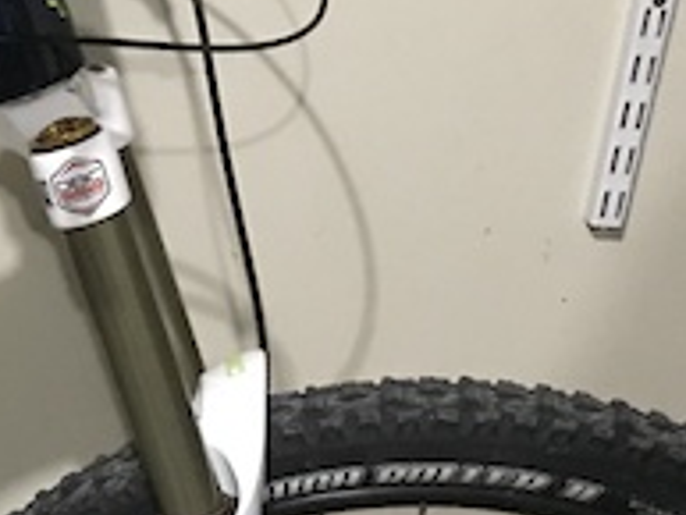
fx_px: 2300
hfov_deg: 15.4
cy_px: 582
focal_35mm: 116
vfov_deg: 12.5
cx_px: -409
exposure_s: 1/5
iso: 100
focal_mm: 3.99
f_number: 1.8
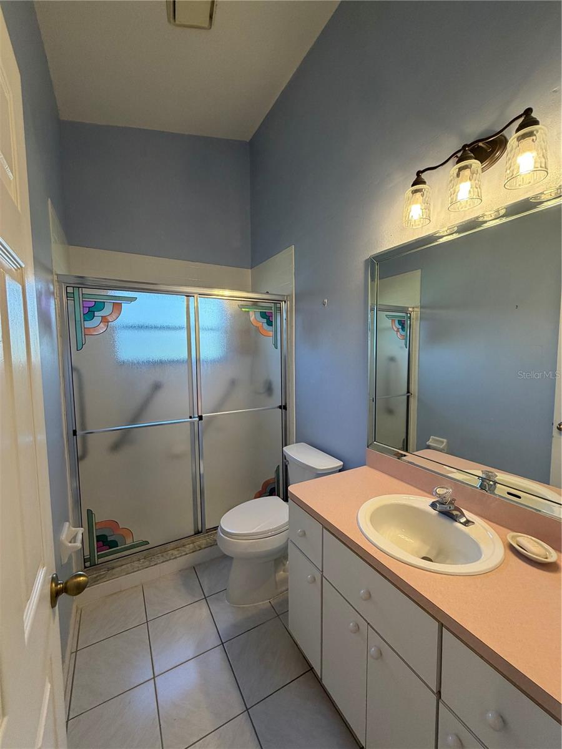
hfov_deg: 85.7
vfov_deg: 102.1
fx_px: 303
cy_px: 374
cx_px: 281
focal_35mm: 14
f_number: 2.2
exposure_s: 1/120
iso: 200
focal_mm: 2.22
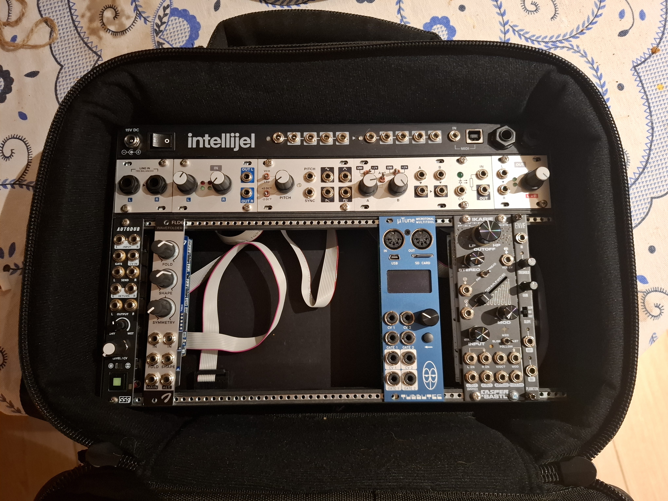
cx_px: 334
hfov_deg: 73.9
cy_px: 250
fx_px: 444
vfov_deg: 58.9
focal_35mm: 23
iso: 640
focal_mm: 5.54
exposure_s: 1/25
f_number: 1.8
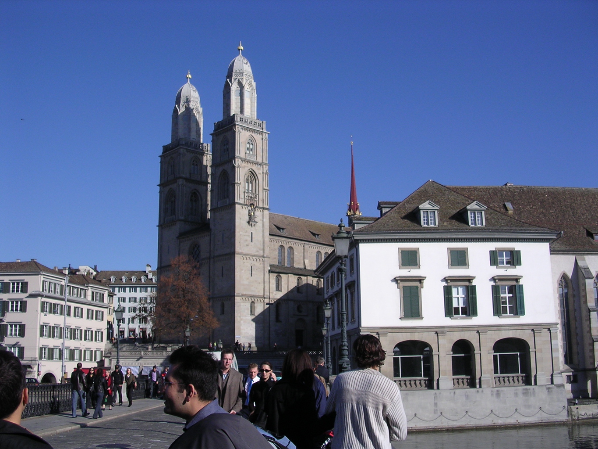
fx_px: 656
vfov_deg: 37.7
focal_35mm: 38
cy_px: 224
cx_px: 299
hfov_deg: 49.0
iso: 100
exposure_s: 1/1244
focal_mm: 5.8
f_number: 2.8
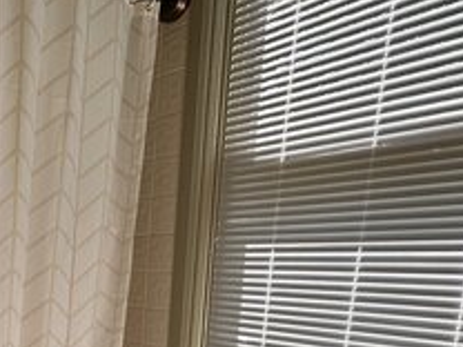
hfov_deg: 39.3
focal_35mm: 43
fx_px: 575
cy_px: 380
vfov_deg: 30.2
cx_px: 13
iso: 40
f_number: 2.2
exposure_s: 1/234
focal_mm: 2.22
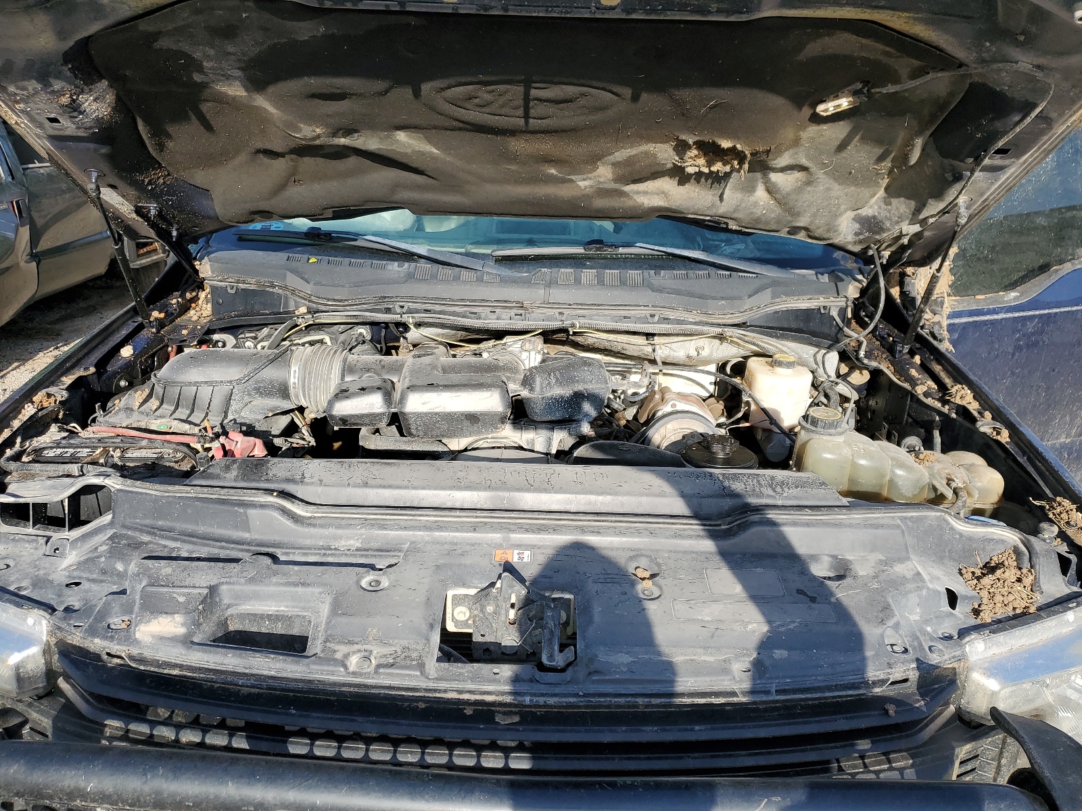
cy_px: 406
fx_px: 813
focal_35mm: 26
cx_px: 541
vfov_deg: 53.1
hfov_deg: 67.3
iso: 50
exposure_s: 1/1667
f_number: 1.5
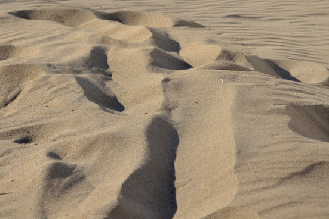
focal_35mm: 120
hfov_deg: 17.1
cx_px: 121
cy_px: 77
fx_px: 1095
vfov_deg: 11.5
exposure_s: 1/200
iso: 100
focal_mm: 55
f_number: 7.1
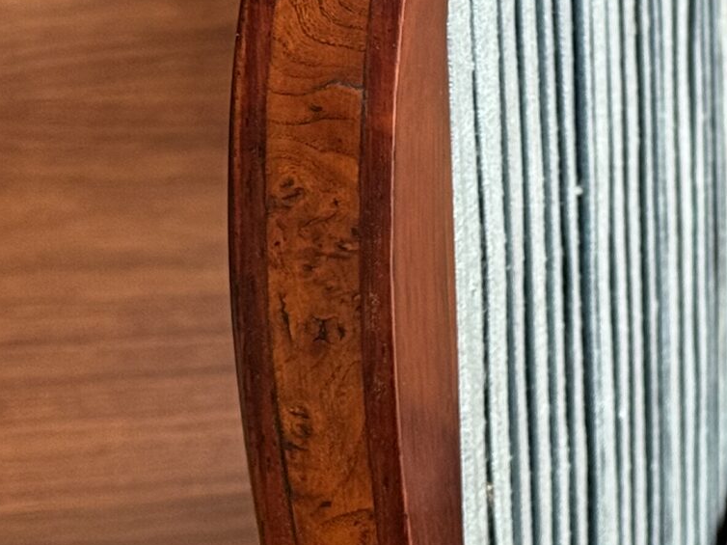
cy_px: -229
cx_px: 1183
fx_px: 3422
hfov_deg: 11.5
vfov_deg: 8.9
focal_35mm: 163
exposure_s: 1/50
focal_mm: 6.76
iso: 80
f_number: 1.78
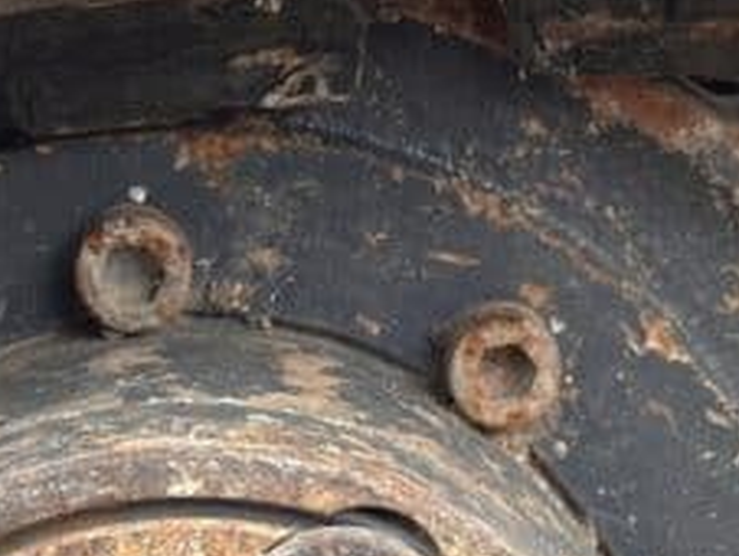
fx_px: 4082
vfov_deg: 7.7
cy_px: 708
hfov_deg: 10.3
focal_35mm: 191
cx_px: 409
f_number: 1.78
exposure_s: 1/61
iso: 80
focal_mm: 6.86
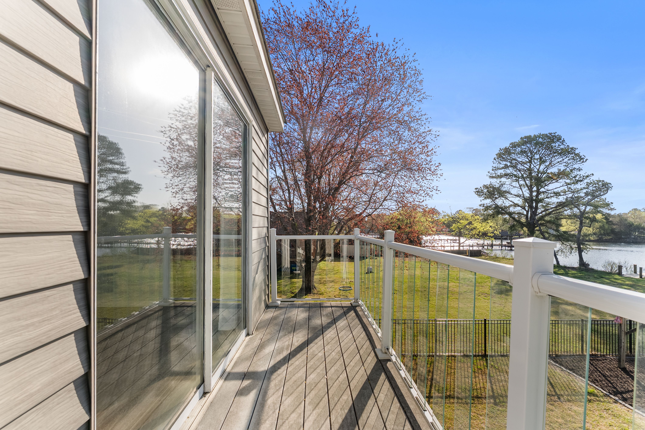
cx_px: 322
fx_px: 251
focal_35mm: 14
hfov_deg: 104.2
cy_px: 215
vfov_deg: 81.3
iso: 100
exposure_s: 1/200
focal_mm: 14
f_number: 9
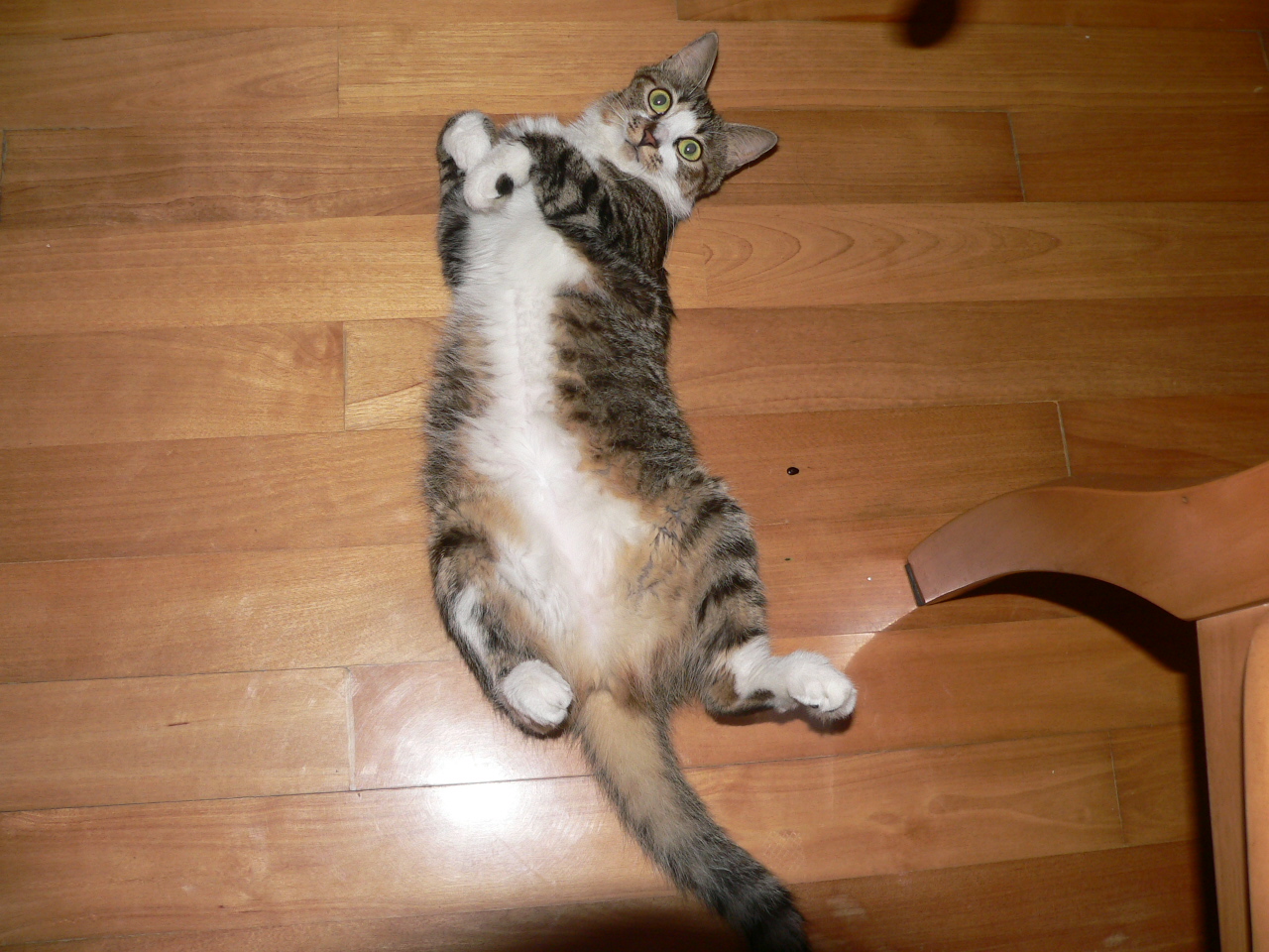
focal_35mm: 36
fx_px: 1320
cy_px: 476
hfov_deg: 51.4
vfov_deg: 39.7
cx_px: 634
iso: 100
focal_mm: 6
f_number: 2.8
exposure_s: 1/60
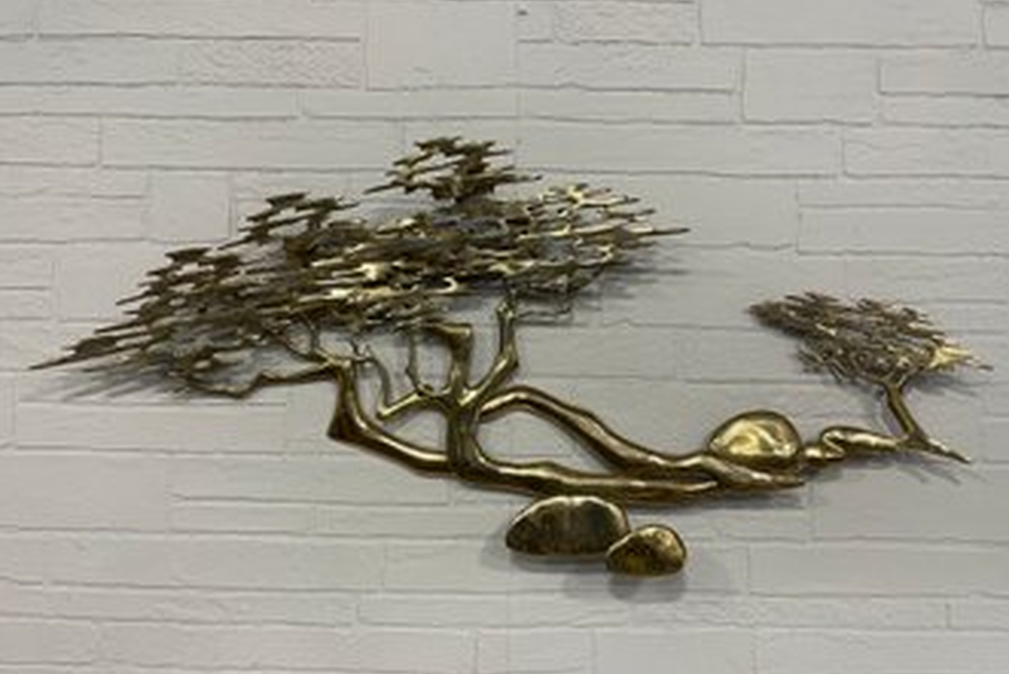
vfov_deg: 46.4
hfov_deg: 65.4
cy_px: 337
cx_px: 517
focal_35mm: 28
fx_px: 785
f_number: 1.6
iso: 80
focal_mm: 4.2
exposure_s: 1/60
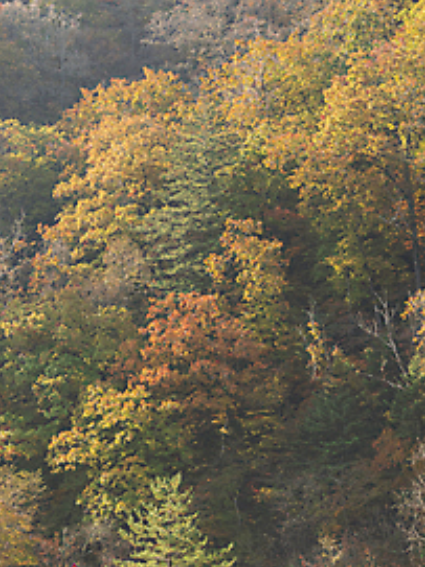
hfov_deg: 8.6
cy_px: 362
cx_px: 219
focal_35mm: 173
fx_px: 2834
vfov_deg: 11.4
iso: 400
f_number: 8
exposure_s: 1/200
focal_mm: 122
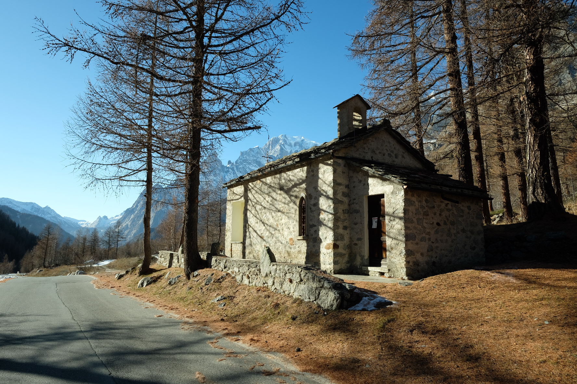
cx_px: 288
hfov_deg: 81.2
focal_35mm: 21
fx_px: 337
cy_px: 192
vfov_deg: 59.5
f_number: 9
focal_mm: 14
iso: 200
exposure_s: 1/200
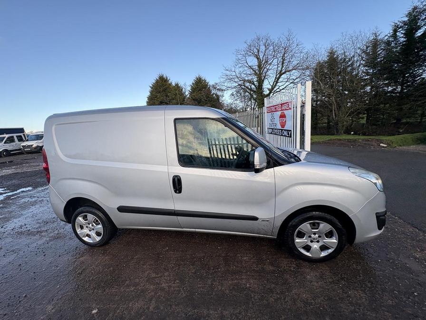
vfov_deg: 85.7
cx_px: 213
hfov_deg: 102.1
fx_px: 172
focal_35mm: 14
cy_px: 160
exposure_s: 1/456
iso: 40
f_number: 2.2
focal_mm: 2.22
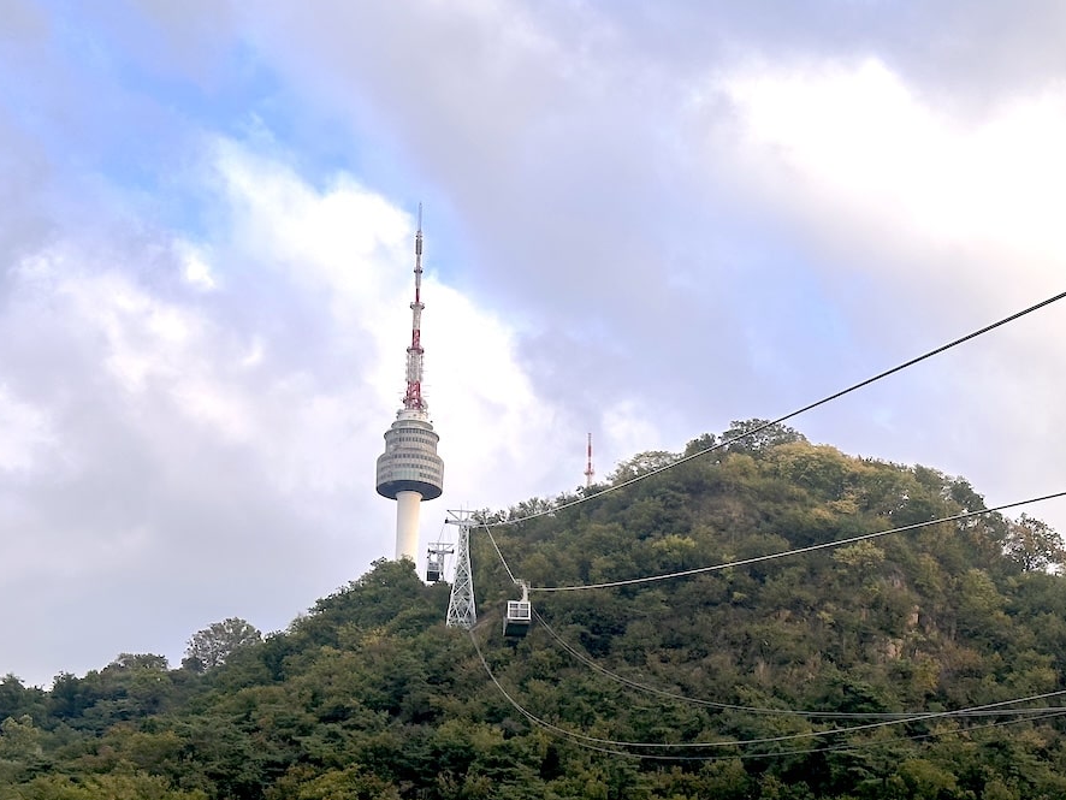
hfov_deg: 29.7
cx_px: 670
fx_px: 2002
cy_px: 493
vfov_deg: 22.6
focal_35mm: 65
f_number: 1.78
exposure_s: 1/903
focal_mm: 6.86
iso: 64
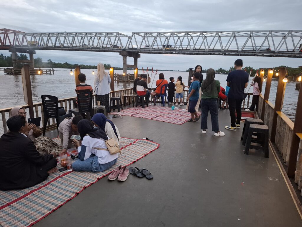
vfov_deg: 58.9
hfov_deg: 73.9
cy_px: 114
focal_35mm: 23
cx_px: 151
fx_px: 201
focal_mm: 5.54
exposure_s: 1/50
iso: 250
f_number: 1.8
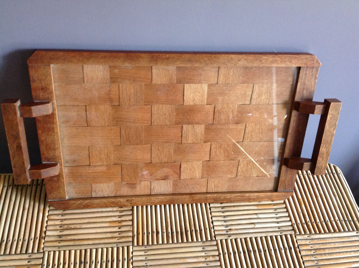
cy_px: 134
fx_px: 362
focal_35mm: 35
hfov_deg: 52.7
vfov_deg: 40.6
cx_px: 180
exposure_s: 1/15
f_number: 2.4
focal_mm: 4.28
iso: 250
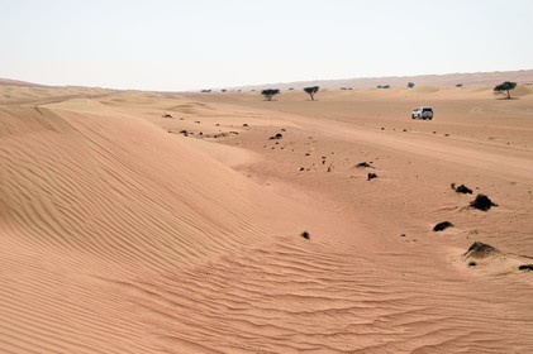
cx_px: 266
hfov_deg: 42.8
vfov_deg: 29.2
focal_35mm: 46
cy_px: 177
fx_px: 681
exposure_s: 1/400
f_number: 13
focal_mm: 46
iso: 200
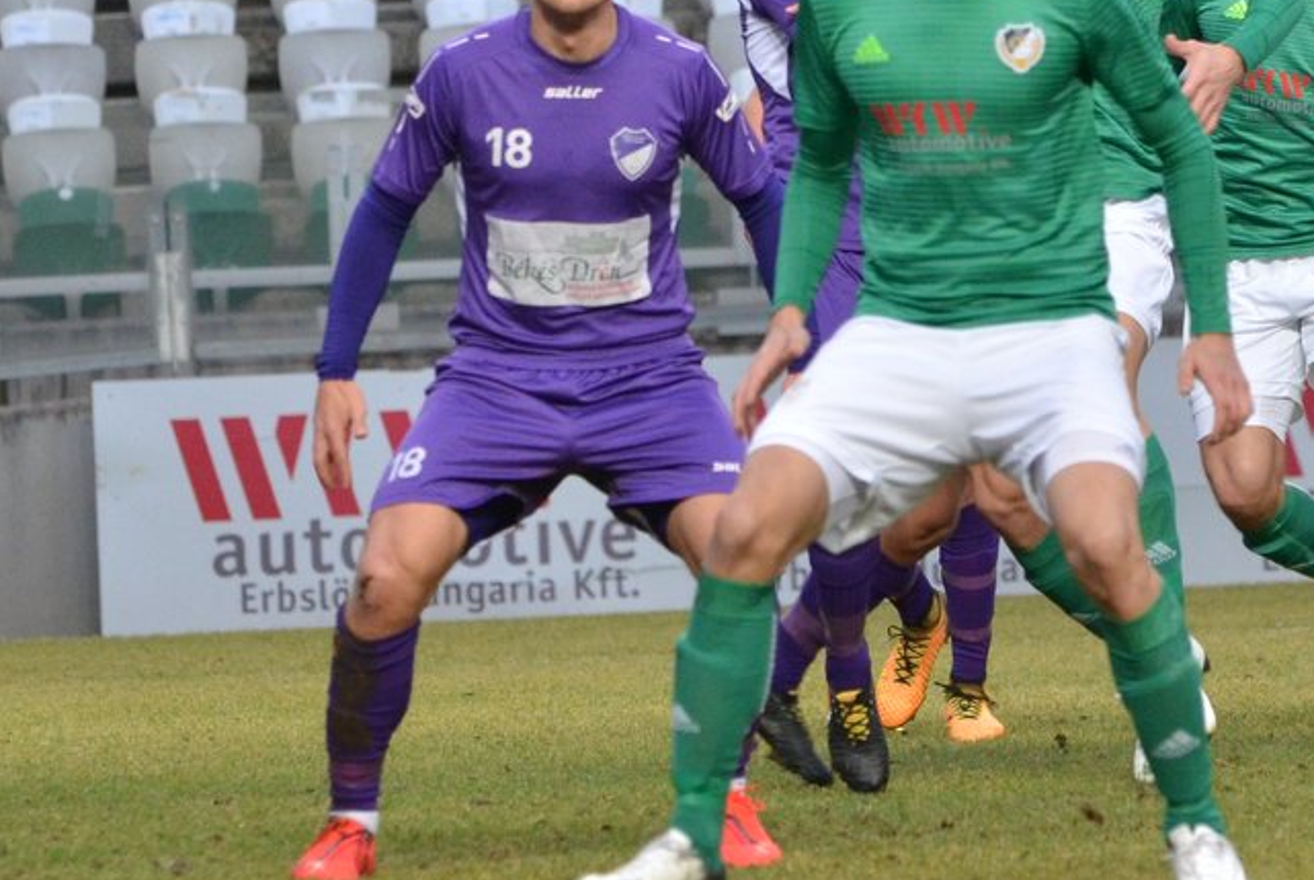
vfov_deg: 3.4
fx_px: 14870
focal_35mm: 407
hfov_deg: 5.1
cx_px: 996
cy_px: 302
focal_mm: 145
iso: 1250
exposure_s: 1/500
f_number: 5
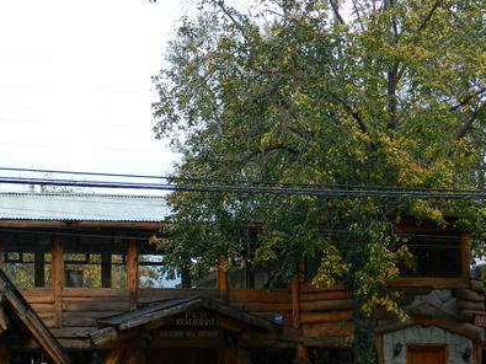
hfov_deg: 23.3
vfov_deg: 17.6
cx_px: 111
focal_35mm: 83
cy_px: 305
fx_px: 1165
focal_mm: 7.3
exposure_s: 1/30
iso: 110
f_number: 3.5
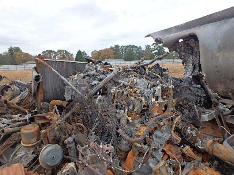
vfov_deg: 63.4
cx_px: 117
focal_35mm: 21
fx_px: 142
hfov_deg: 79.0
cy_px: 88
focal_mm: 3.7
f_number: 3.5
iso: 125
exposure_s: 1/160
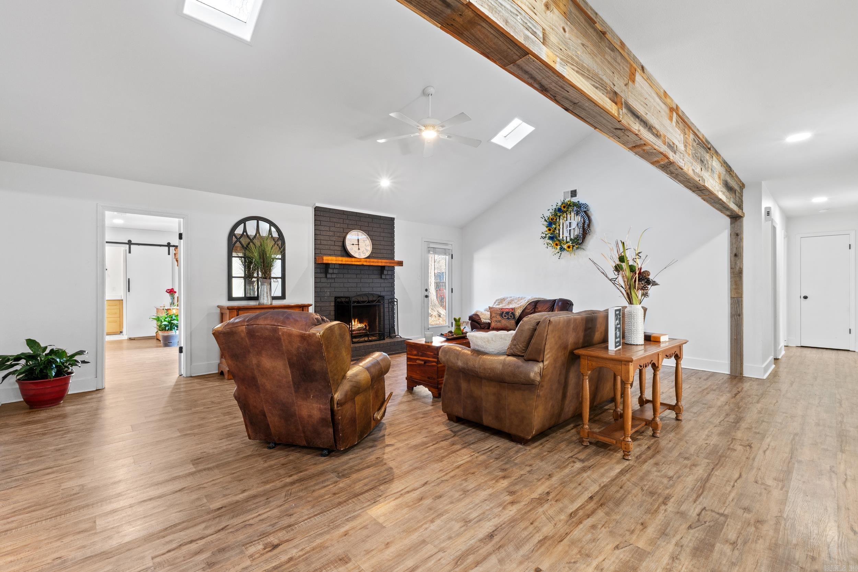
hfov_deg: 100.4
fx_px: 357
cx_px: 429
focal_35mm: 15
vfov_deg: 77.3
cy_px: 286
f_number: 9
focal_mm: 10
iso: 200
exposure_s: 1.6
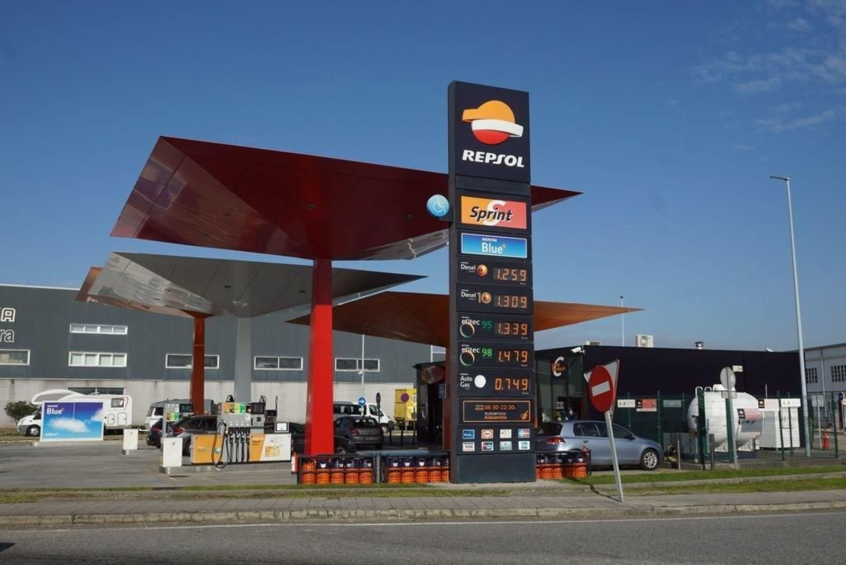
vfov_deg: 40.0
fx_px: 776
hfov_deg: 57.2
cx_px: 423
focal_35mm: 33
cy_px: 282
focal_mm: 22
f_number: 8
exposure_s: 1/800
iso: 200
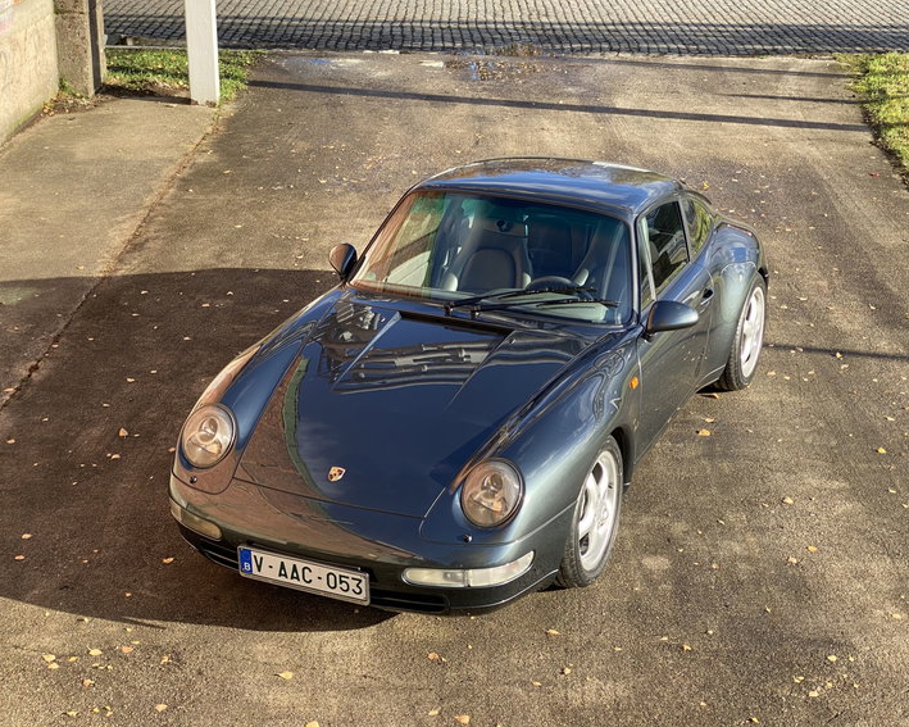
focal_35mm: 55
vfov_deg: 27.6
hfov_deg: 34.2
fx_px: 1479
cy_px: 362
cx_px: 463
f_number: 2
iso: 20
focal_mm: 6
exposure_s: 1/276
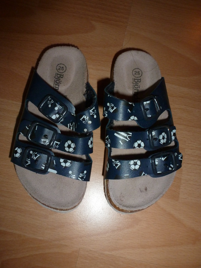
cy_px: 134
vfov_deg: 67.3
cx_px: 100
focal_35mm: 26
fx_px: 201
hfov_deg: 53.1
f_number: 3.4
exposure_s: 1/125
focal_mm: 4.7
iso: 250
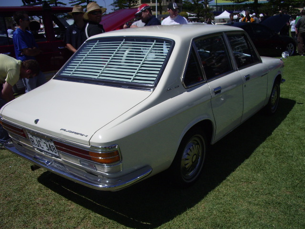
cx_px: 152
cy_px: 114
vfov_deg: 40.7
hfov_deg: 52.6
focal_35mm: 35
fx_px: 308
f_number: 4.3
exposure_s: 1/2000
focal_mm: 5.8
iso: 80
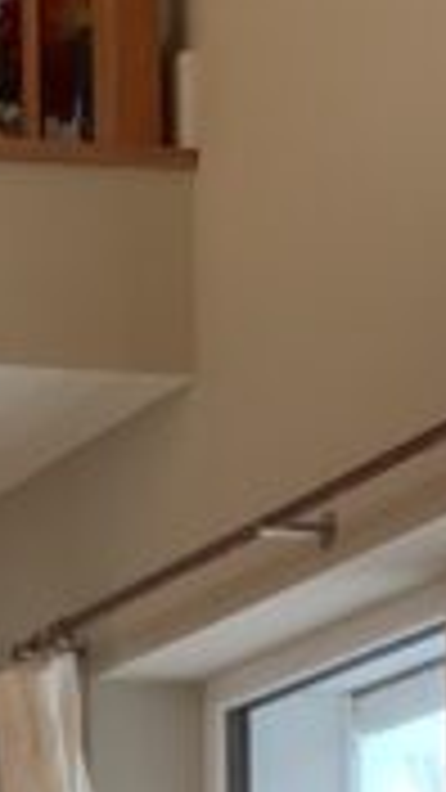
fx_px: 4142
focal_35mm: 197
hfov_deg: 6.1
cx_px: -189
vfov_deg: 10.3
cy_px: 1413
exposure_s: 1/120
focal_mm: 3.3
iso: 32
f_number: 2.4
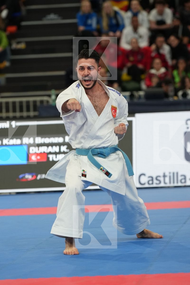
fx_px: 1686
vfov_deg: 9.7
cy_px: 142
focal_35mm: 213
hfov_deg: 6.4
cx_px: 95
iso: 1000
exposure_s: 1/500
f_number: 2.8
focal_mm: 142
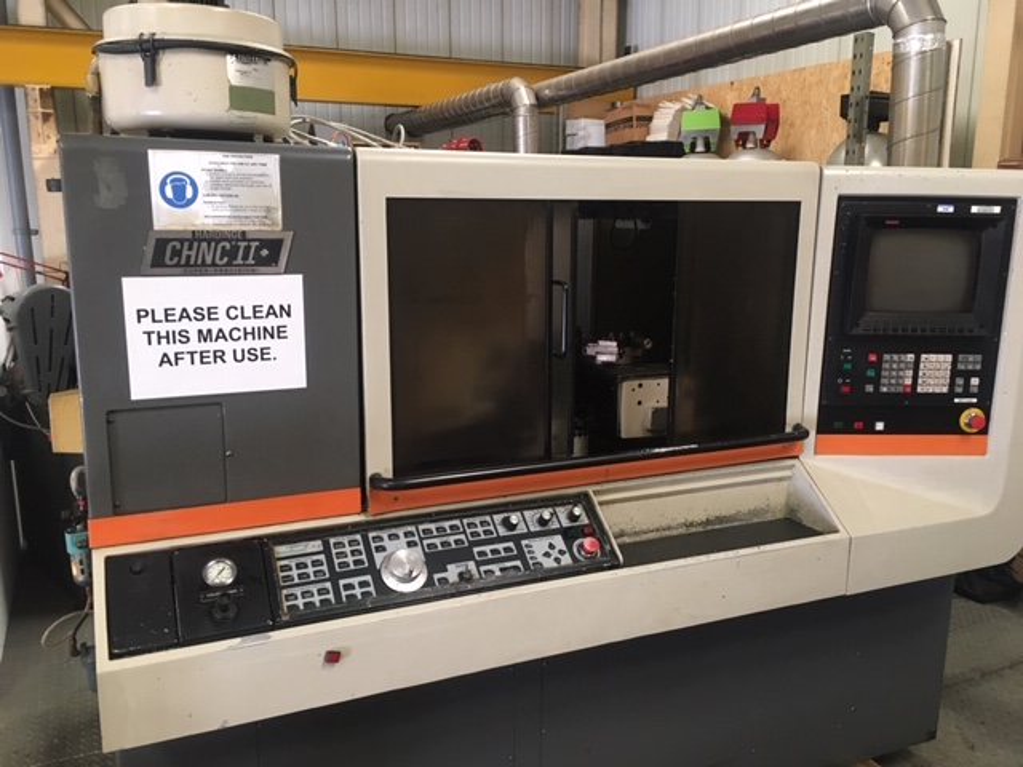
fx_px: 857
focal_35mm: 29
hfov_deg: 61.7
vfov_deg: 48.2
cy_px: 384
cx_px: 512
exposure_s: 1/33
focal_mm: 4.15
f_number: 2.2
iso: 160
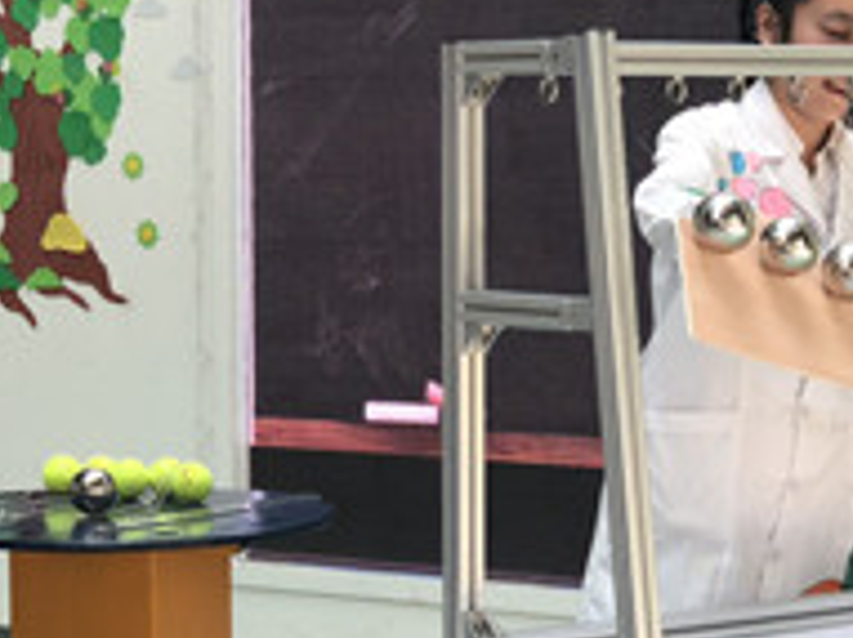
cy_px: 377
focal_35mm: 136
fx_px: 3349
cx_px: 473
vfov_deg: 10.9
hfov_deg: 14.5
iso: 32
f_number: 2.4
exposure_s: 1/51
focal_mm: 6
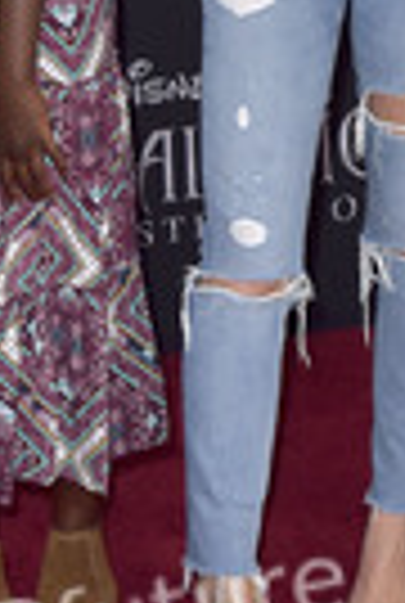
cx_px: 263
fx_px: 2803
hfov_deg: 8.3
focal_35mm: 167
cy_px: -9
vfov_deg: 12.1
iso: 500
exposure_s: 1/250
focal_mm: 56
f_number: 7.1
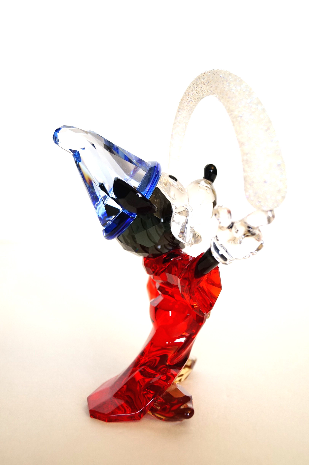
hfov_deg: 25.7
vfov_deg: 37.9
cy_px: 232
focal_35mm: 52
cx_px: 154
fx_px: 678
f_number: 5
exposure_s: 1/60
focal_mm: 35
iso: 500
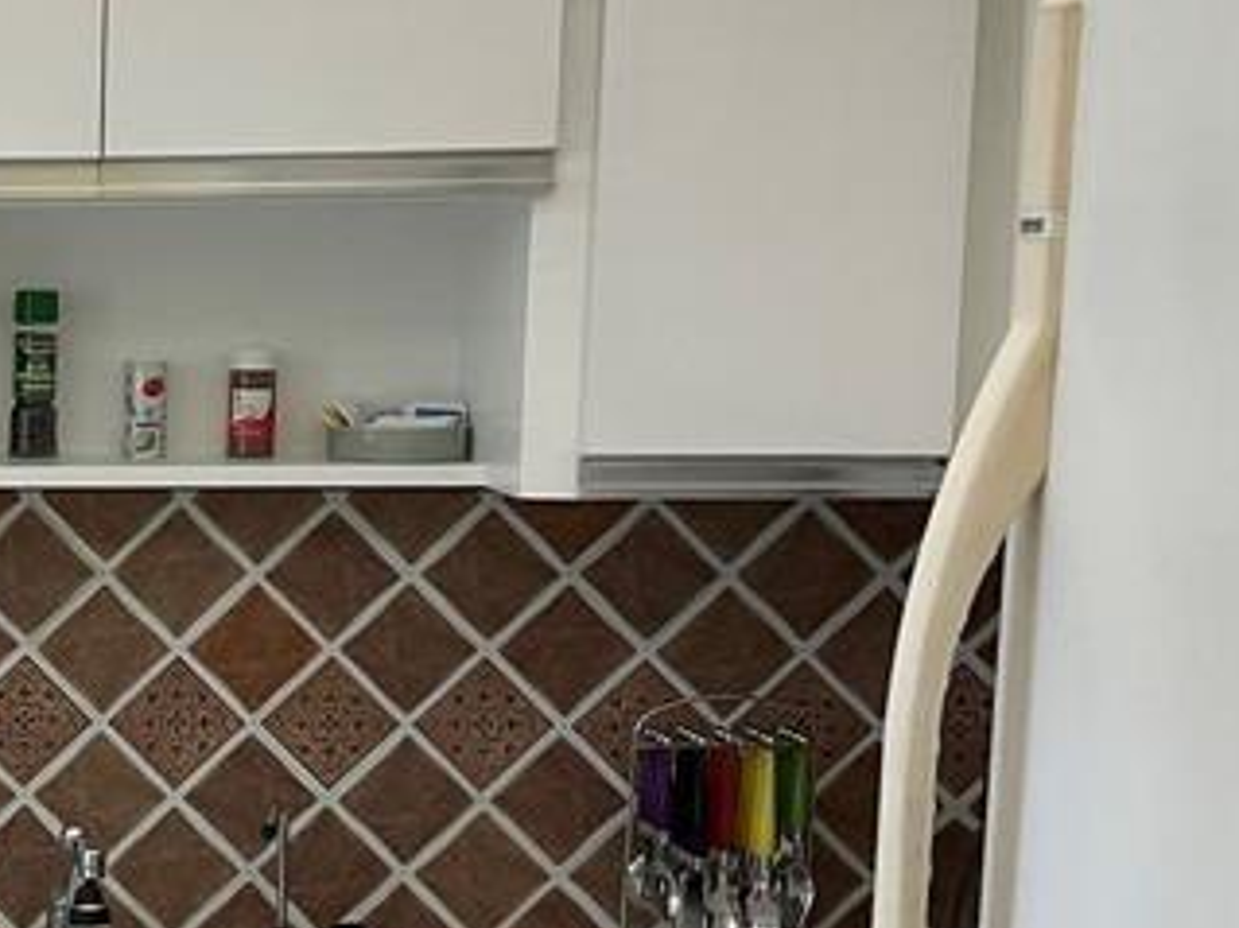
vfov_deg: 15.8
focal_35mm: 93
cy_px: 679
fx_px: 3327
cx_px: -486
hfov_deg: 19.1
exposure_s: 1/120
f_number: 1.8
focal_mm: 3
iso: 50
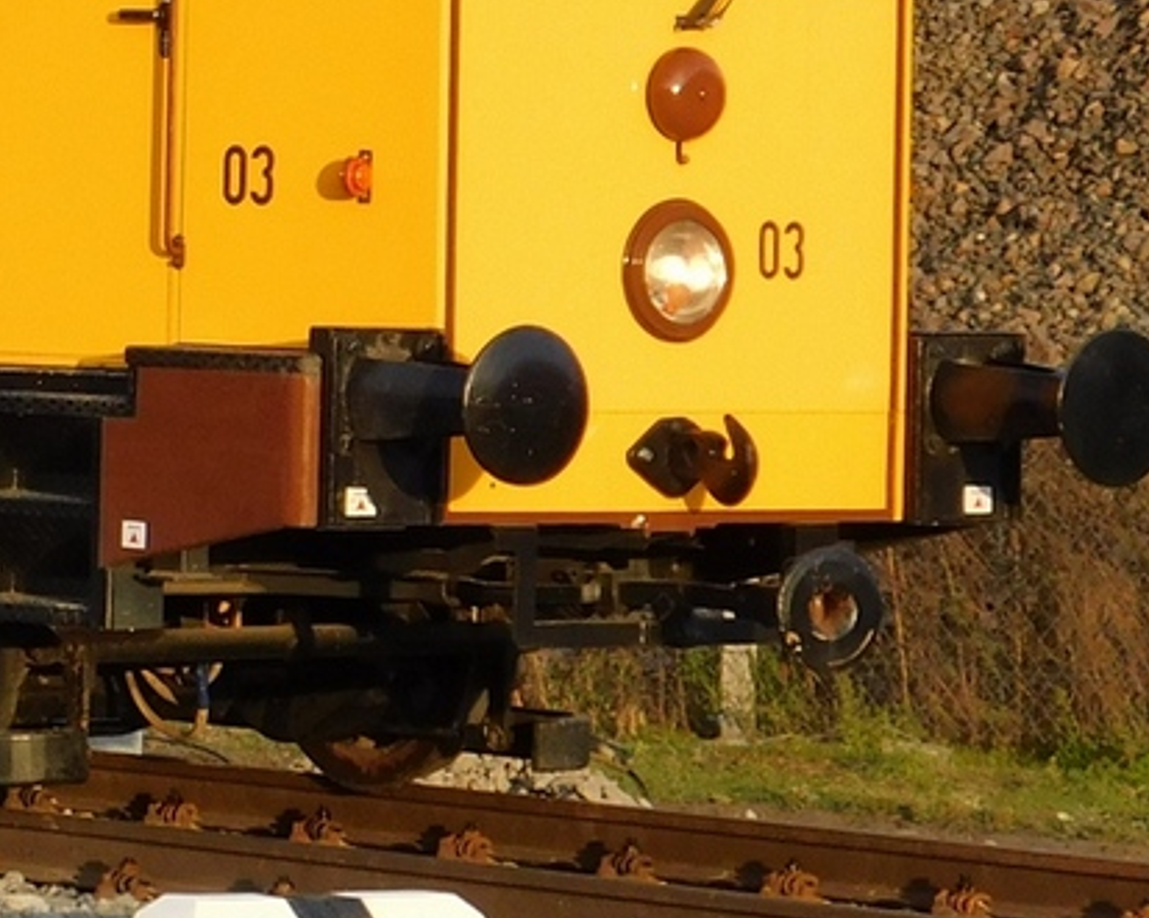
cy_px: 25
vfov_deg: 8.9
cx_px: -50
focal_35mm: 172
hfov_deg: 11.1
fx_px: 5846
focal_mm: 12.6
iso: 125
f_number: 4.3
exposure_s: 1/250
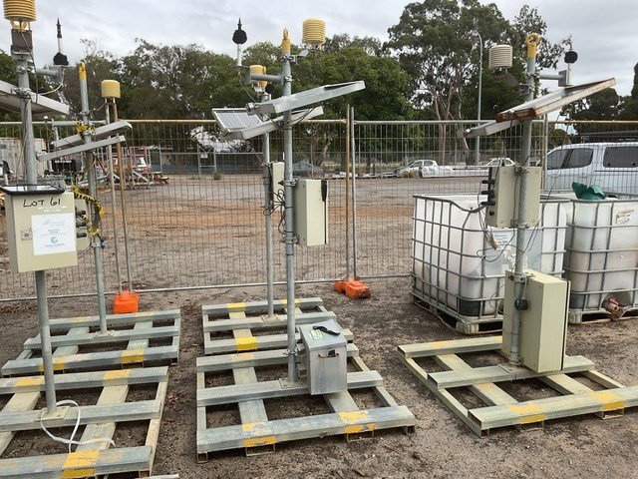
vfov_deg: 48.2
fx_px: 534
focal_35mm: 29
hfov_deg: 61.7
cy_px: 240
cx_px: 319
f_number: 1.8
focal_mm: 3
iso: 16
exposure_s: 1/1490
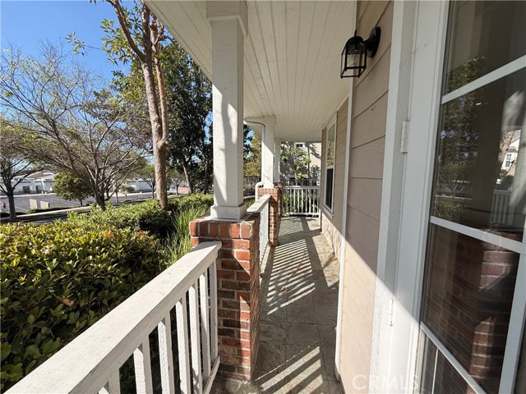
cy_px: 197
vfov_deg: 85.7
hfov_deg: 102.1
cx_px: 263
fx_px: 213
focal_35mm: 14
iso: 50
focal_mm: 2.22
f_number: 2.2
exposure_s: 1/1613
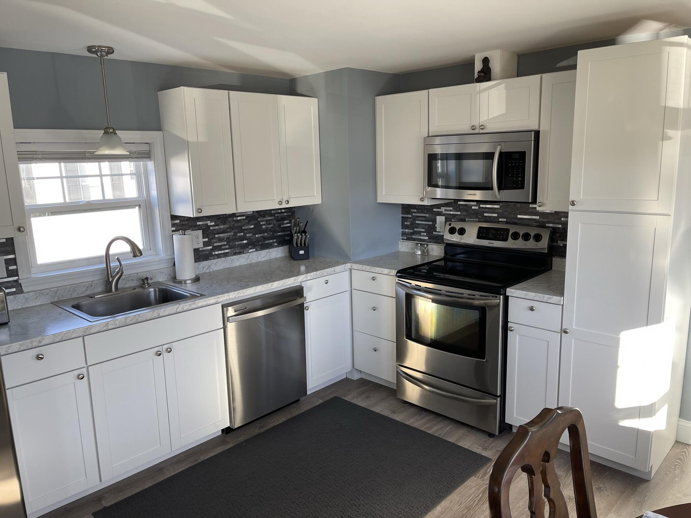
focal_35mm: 26
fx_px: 519
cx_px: 346
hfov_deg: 67.3
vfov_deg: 53.1
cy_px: 259
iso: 64
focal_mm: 5.1
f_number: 1.6
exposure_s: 1/121
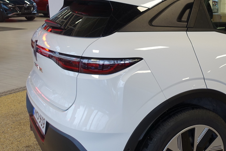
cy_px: 68
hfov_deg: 38.5
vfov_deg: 28.6
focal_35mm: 47
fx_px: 295
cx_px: 212
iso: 125
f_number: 2.8
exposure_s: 1/30
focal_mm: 8.8
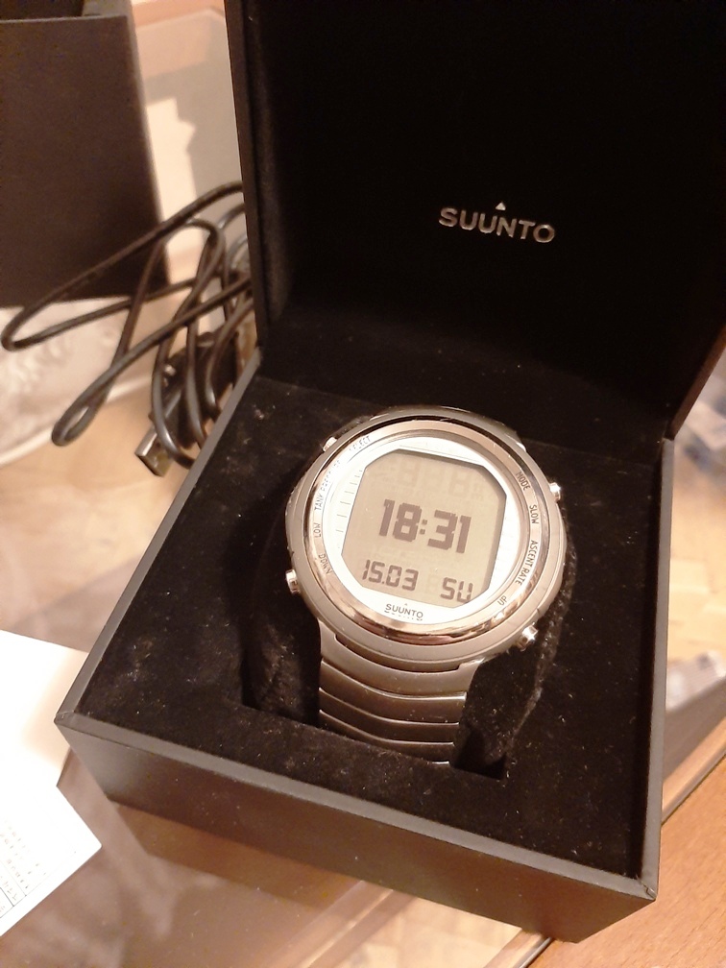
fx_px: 727
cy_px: 484
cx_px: 363
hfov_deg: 53.1
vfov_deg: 67.3
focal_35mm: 26
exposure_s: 1/20
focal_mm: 3.93
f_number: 1.7
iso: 800
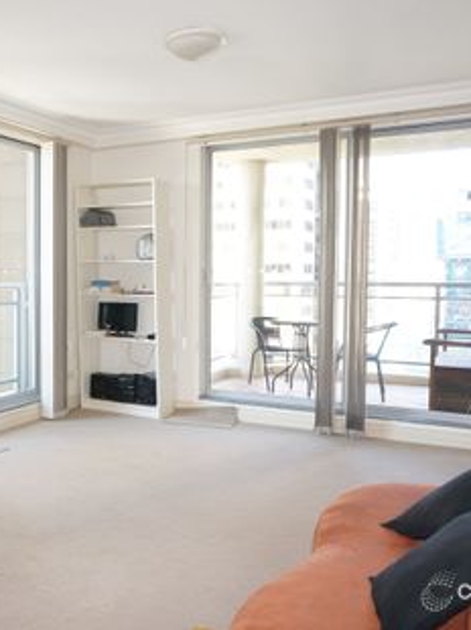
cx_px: 108
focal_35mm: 35
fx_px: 636
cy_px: 314
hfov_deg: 39.4
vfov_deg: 52.7
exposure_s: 1/60
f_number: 4
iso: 320
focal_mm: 16
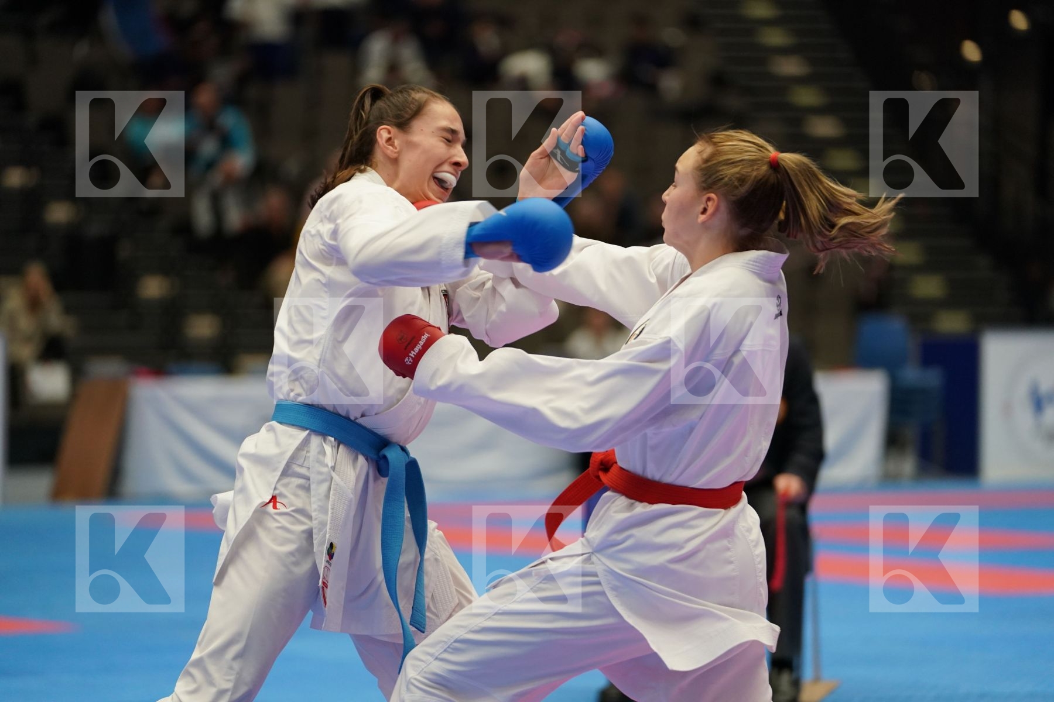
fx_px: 4567
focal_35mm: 156
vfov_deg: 8.8
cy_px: 351
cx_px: 527
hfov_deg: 13.2
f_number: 2.8
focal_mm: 156
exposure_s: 1/1000
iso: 2000
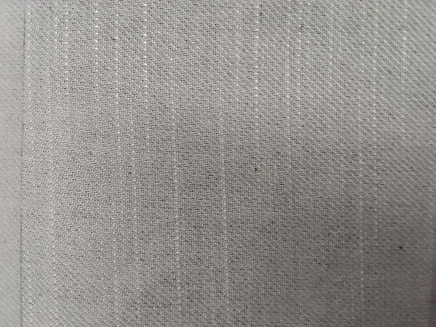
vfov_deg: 53.1
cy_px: 164
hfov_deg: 67.3
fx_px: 327
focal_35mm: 26
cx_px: 218
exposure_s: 1/100
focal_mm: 2.78
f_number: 2
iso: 200
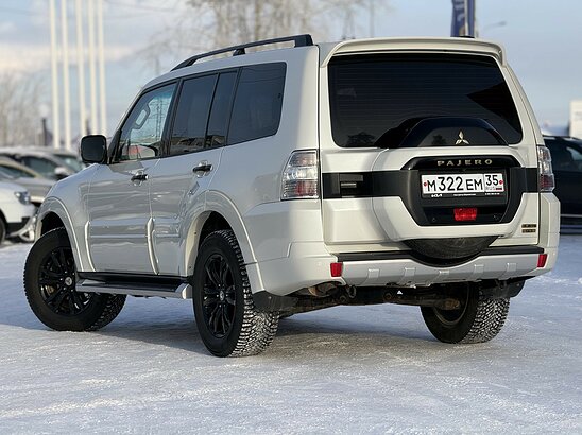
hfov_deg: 16.4
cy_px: 218
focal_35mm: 120
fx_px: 2016
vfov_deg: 12.3
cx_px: 291
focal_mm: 15.66
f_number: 2.8
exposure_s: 1/1650
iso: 64
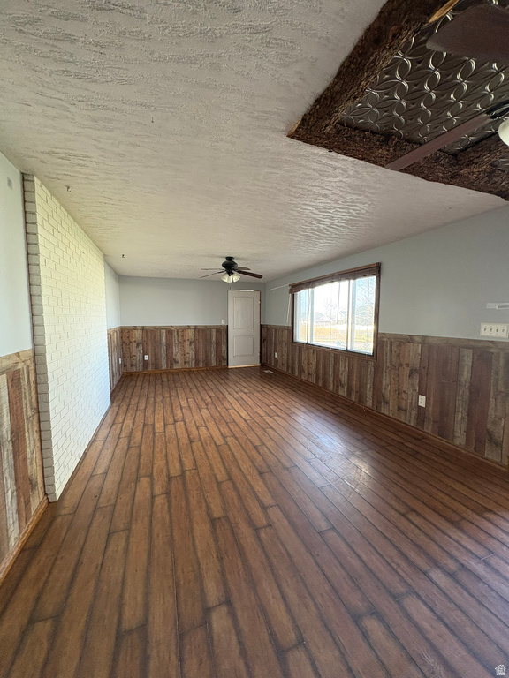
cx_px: 254
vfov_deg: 102.1
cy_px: 339
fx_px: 274
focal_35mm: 14
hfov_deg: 85.7
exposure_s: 1/60
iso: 320
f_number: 2.2
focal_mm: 2.22
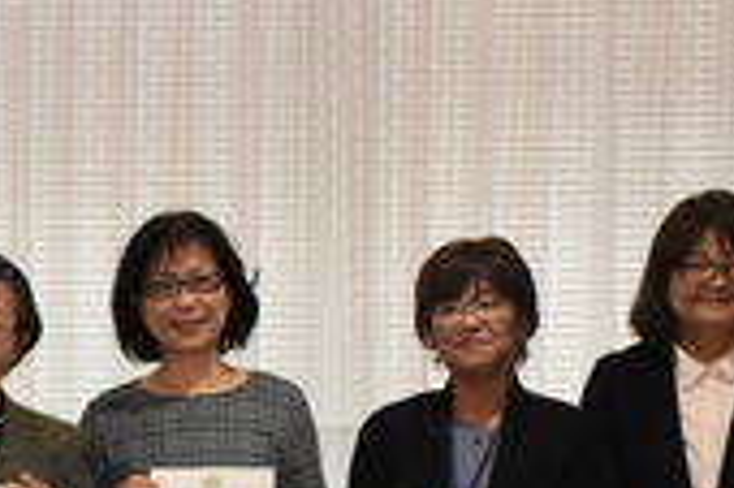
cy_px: 548
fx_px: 2330
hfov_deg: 17.3
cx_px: -60
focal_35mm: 114
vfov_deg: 11.8
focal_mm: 27
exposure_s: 1/100
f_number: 10
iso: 3200
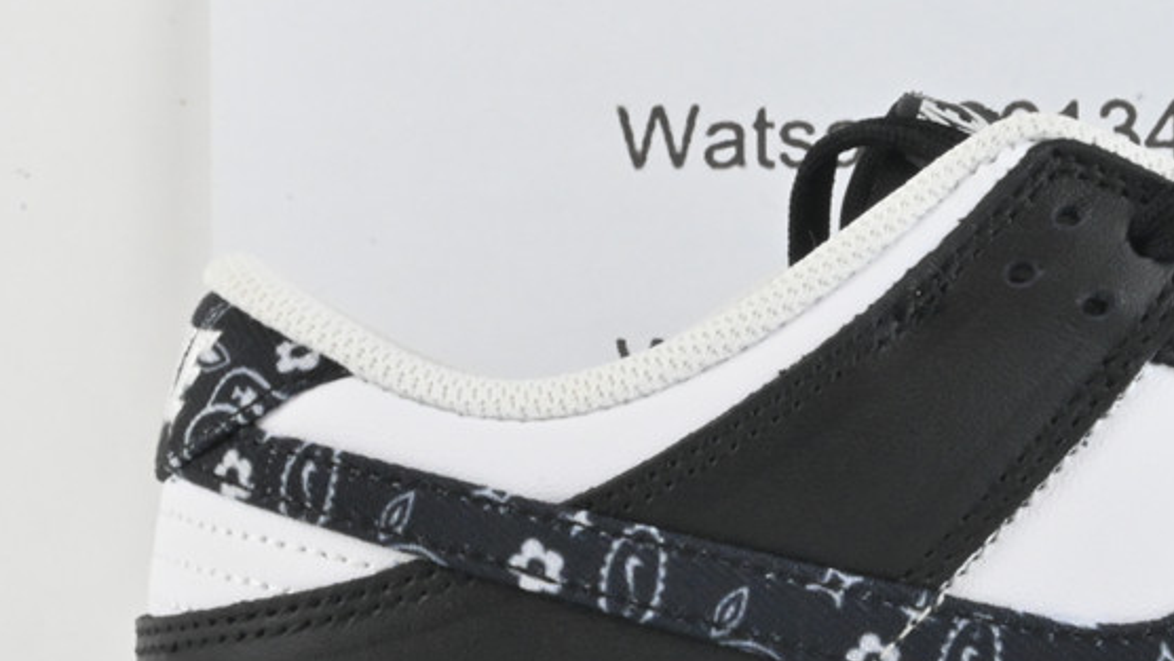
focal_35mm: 139
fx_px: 4332
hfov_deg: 15.1
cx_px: 1244
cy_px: 416
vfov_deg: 8.7
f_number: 36
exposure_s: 1/10
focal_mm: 41
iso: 1600
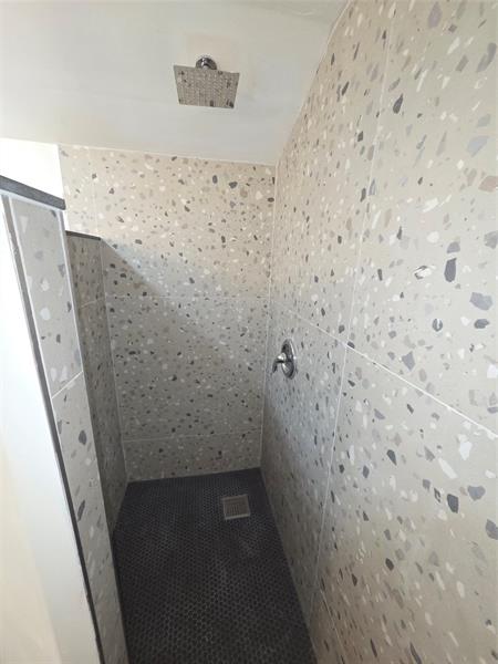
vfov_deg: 106.2
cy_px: 332
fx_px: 249
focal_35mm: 13
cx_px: 249
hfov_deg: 89.9
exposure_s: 1/60
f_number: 2.2
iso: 250
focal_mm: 2.2
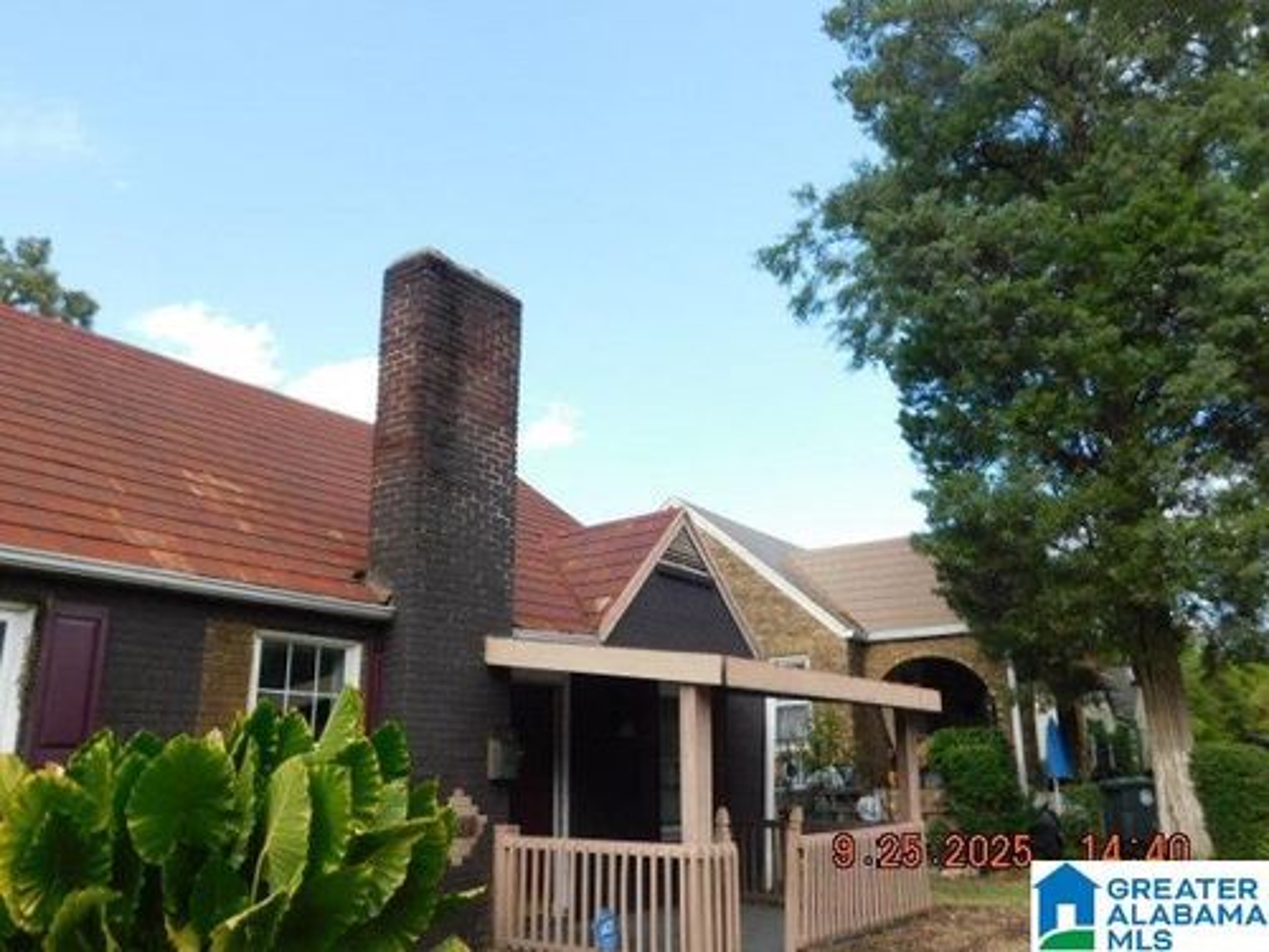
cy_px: 476
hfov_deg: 63.4
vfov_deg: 49.7
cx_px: 634
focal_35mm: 28
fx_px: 1026
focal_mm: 4.9
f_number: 3.2
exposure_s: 1/400
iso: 125
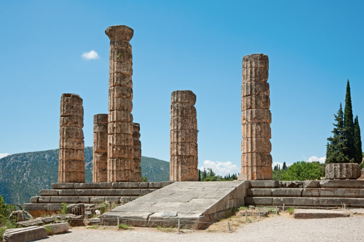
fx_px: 354
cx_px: 182
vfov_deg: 37.8
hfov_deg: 54.5
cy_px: 121
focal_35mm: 35
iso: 200
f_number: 18
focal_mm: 35
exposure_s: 1/125
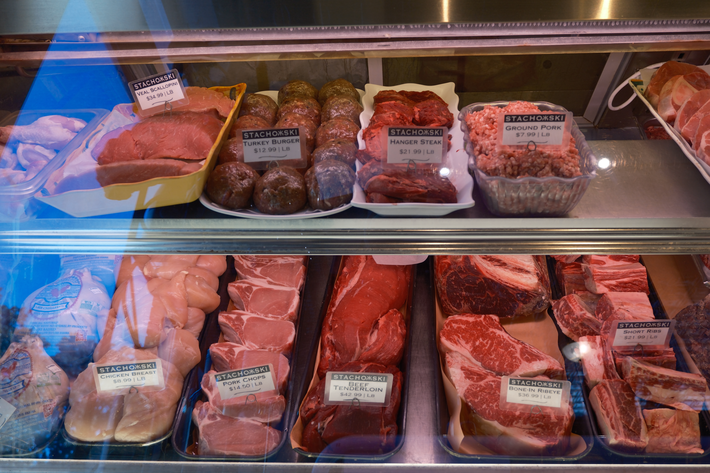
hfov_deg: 55.8
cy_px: 236
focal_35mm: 34
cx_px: 355
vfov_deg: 38.9
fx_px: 671
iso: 400
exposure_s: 1/100
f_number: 4.2
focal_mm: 22.8
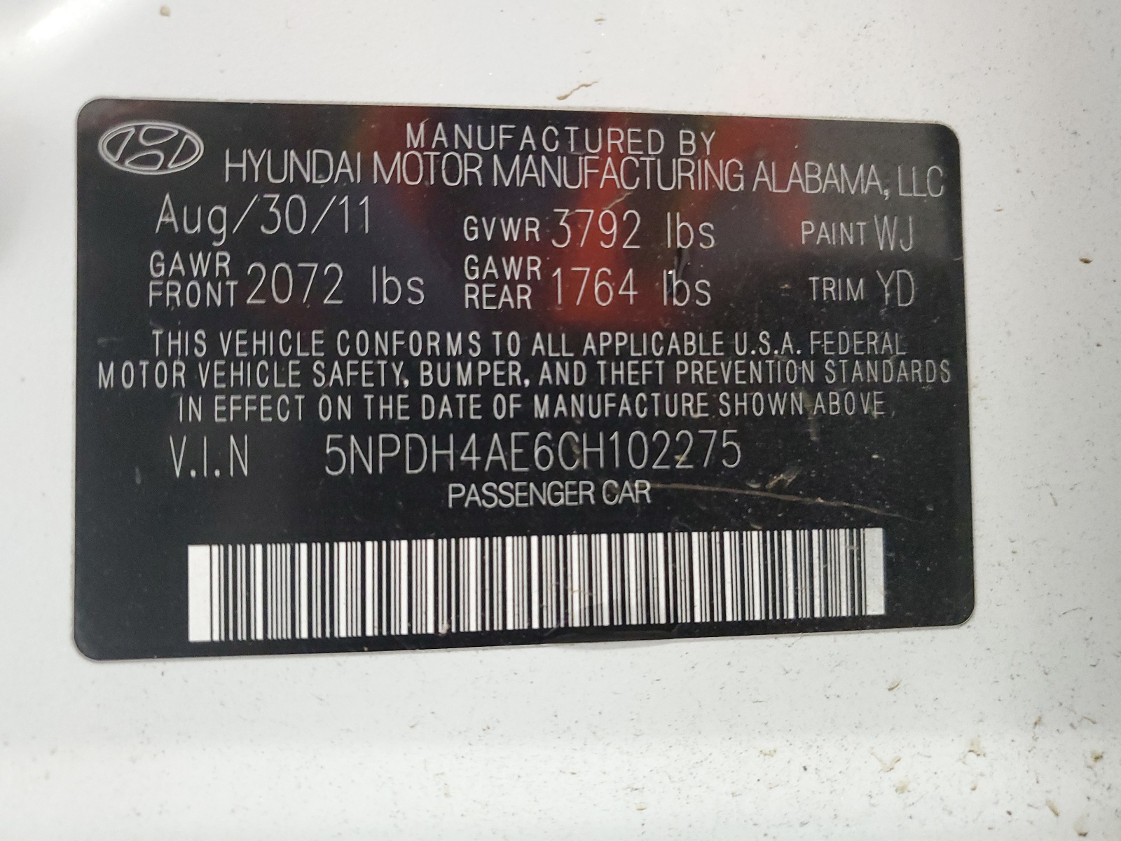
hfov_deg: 67.3
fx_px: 842
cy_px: 420
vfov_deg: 53.1
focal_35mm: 26
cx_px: 560
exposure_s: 1/60.2
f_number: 1.5
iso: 392
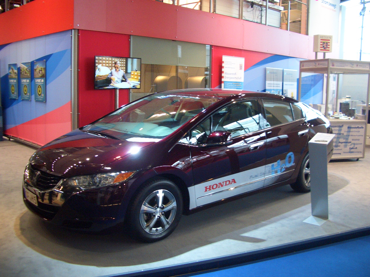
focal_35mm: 35
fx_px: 374
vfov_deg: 40.7
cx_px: 185
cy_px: 138
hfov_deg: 52.6
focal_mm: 5.8
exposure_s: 1/40
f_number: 2.6
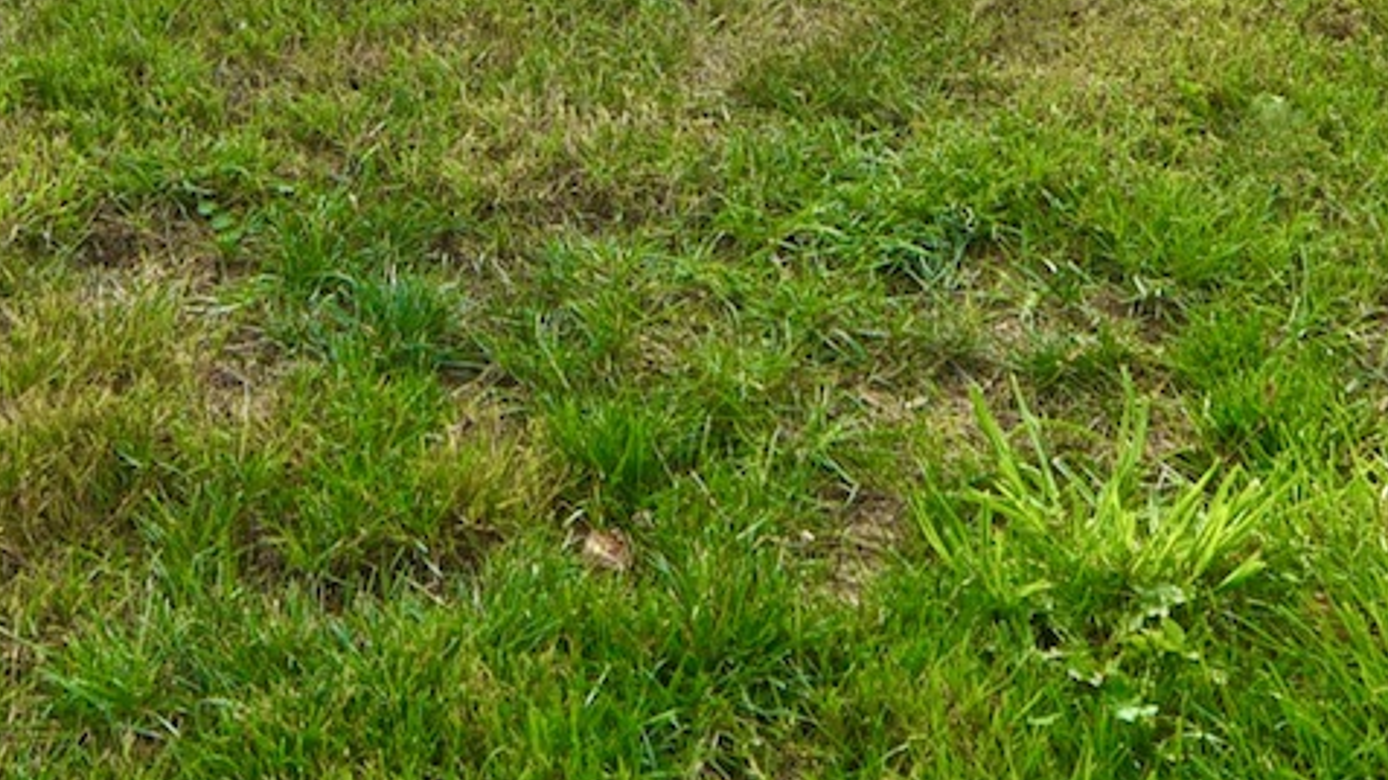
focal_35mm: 59
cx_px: 663
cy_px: -664
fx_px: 2171
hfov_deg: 35.5
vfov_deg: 16.6
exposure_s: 1/320
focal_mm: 14
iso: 200
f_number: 9
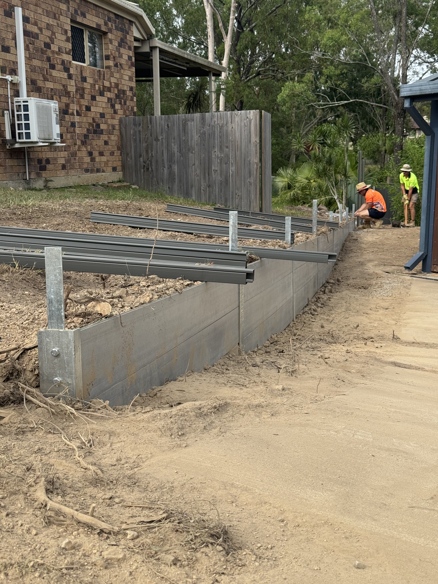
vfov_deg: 39.7
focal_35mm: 48
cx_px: 219
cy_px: 292
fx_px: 810
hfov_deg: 30.3
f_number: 1.78
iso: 64
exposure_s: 1/3425
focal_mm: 6.76
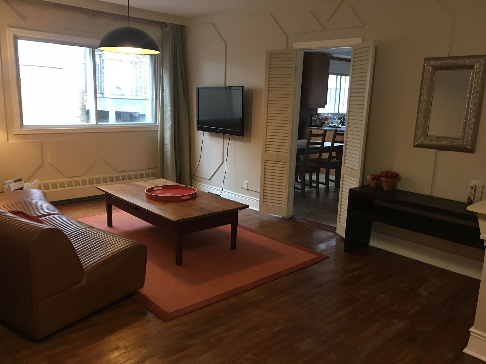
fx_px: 407
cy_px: 182
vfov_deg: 48.2
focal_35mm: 29
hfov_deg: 61.7
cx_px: 243
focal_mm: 4.15
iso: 80
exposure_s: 1/8
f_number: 2.2
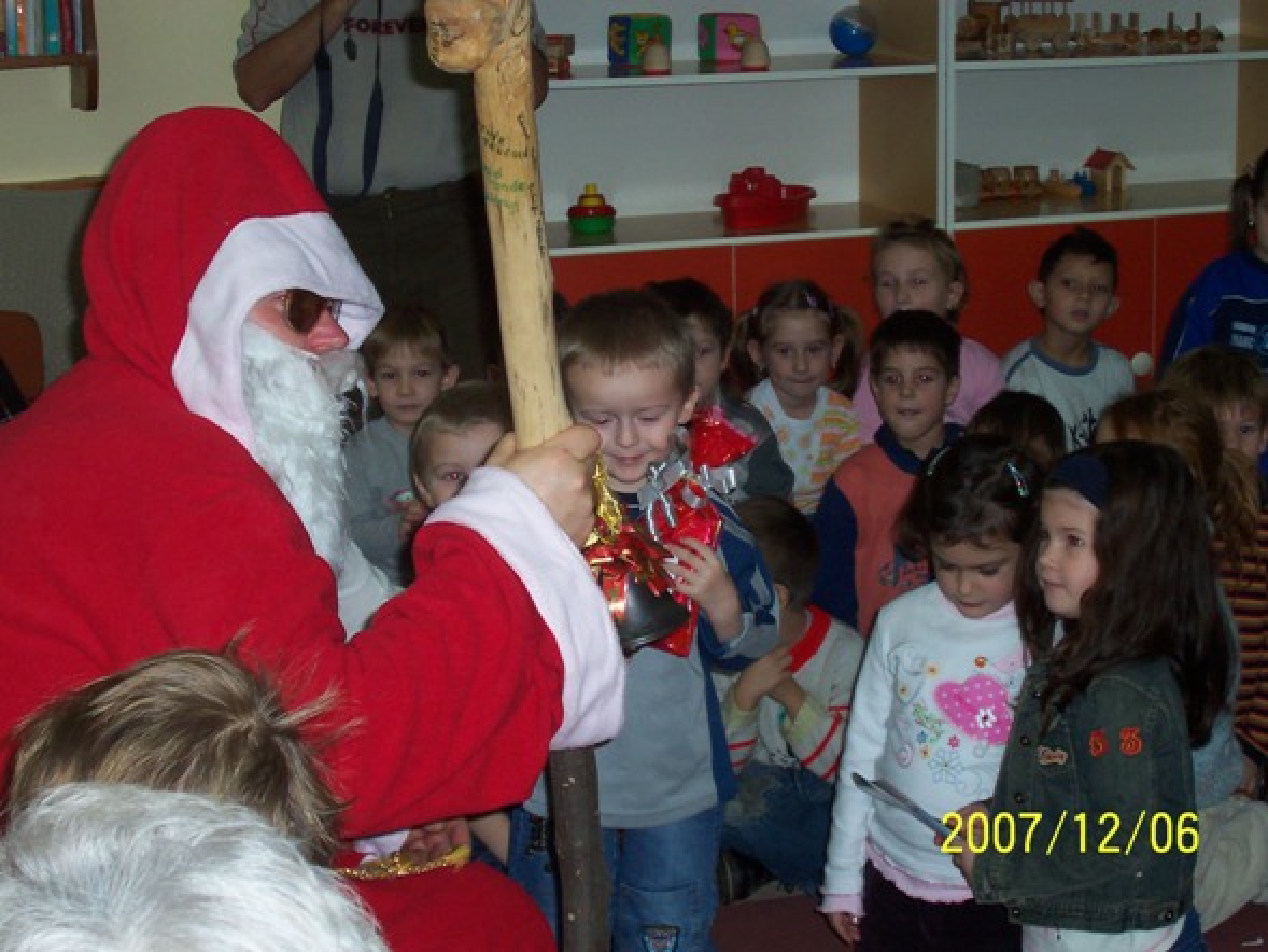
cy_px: 476
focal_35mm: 71
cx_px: 634
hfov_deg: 27.4
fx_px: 2601
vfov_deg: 20.7
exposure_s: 1/90
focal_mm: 10.8
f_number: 4
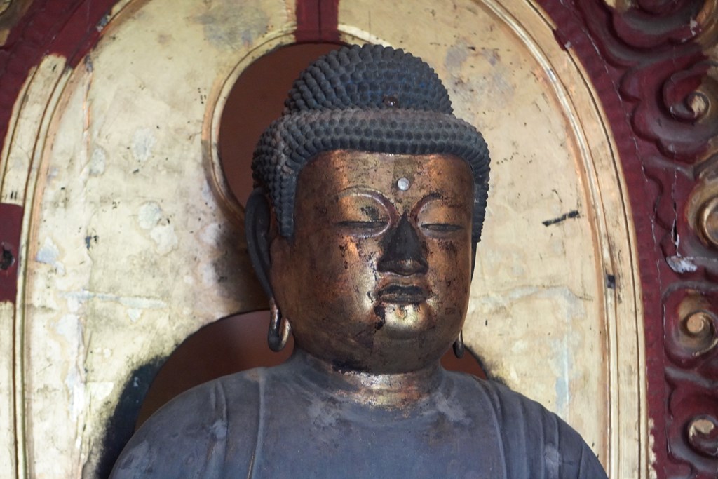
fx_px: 2513
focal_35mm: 126
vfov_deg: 10.9
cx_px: 359
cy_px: 240
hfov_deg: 16.3
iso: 4000
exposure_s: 1/160
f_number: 5
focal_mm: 84
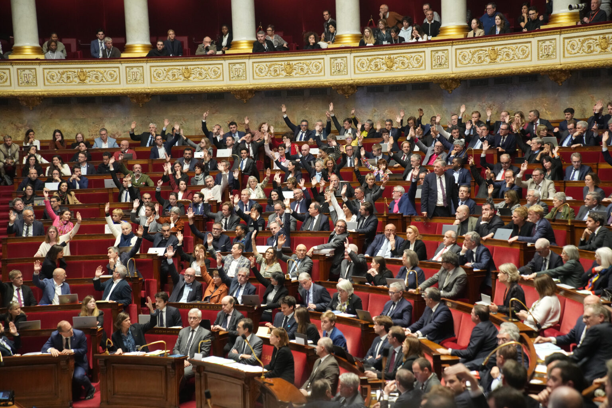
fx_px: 1190
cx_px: 306
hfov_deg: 28.8
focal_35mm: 70
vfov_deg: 19.5
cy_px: 204
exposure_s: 1/400
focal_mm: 70
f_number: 2.8
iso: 5000
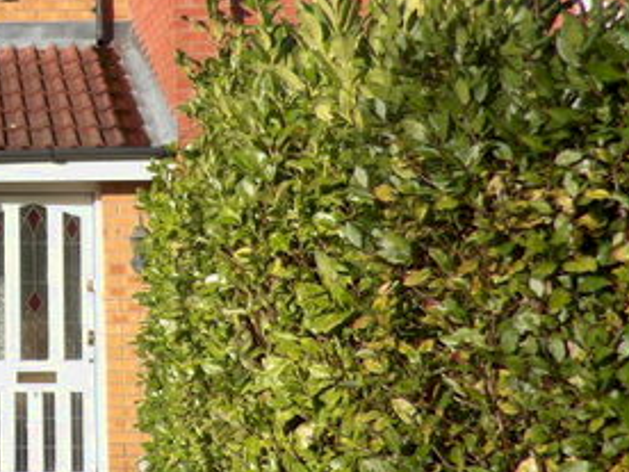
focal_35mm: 71
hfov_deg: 24.9
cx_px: -109
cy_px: 124
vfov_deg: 20.6
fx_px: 1290
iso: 100
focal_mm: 5.1
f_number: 4.3
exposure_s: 1/428
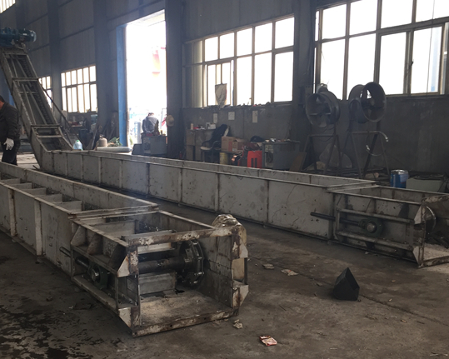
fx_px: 558
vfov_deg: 35.5
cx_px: 200
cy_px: 222
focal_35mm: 42
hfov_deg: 43.8
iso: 40
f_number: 2.2
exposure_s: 1/50
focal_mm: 4.15
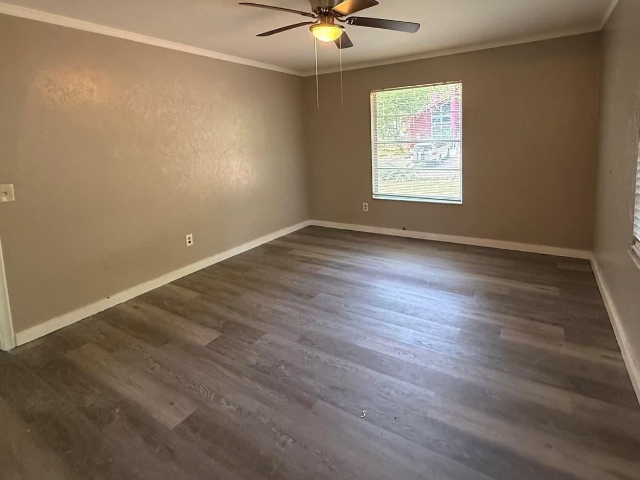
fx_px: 351
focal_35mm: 19
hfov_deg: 84.7
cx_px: 323
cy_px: 172
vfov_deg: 67.3
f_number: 2.2
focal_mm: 2.22
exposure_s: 1/120
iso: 640
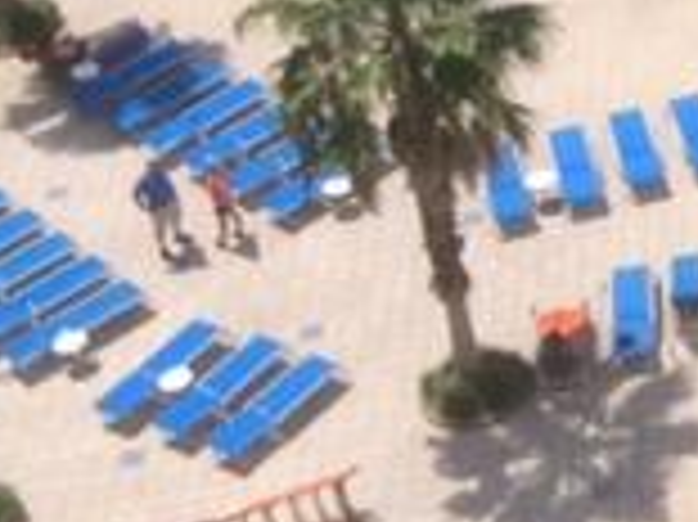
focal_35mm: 132
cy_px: -158
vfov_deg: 11.0
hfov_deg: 13.4
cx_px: 1256
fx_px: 2660
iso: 32
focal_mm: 3.3
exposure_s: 1/2203
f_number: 2.4
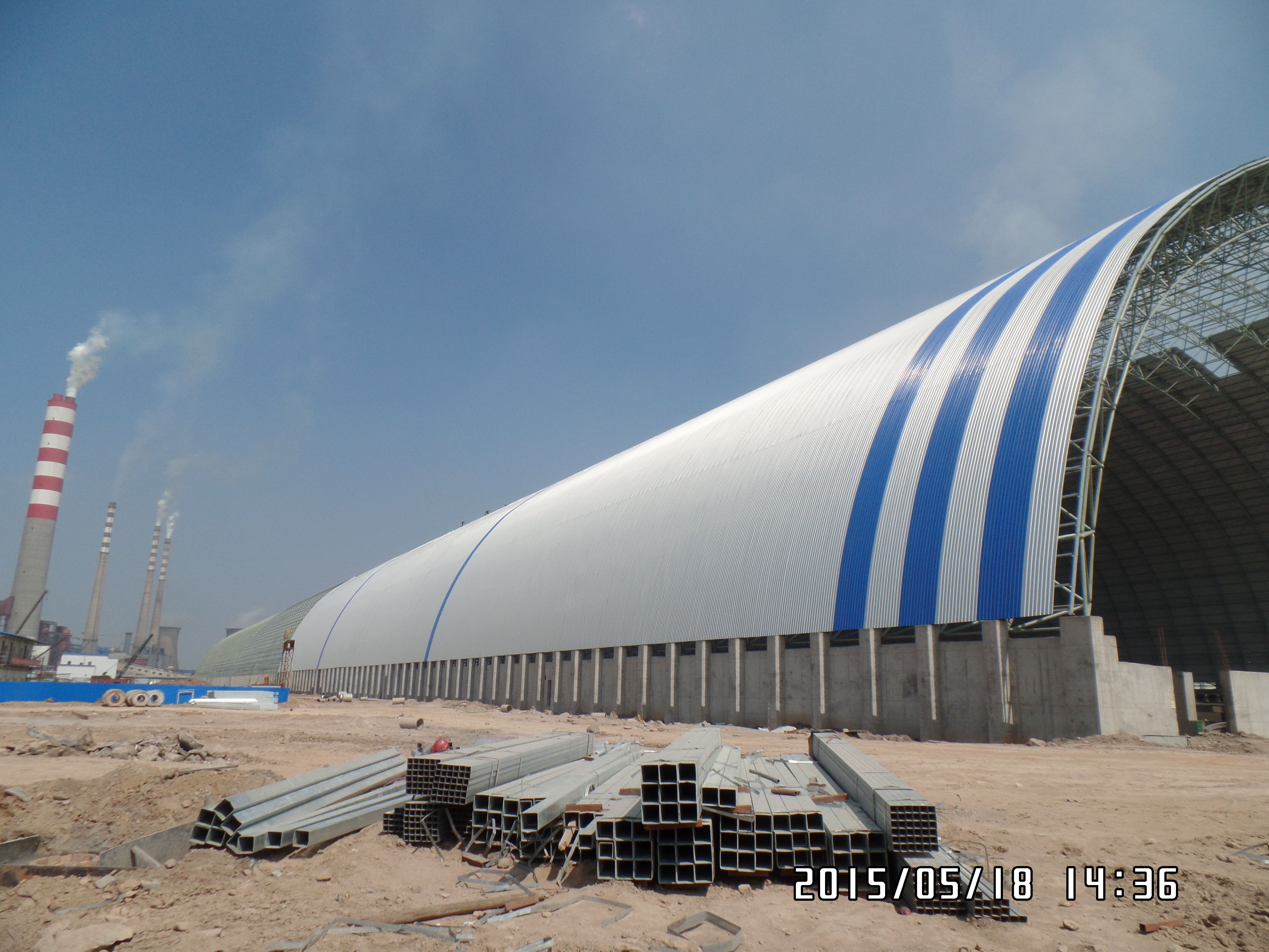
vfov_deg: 58.9
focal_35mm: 23
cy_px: 476
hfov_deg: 73.9
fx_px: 843
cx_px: 634
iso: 100
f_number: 3.5
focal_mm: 4.1
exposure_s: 1/2000
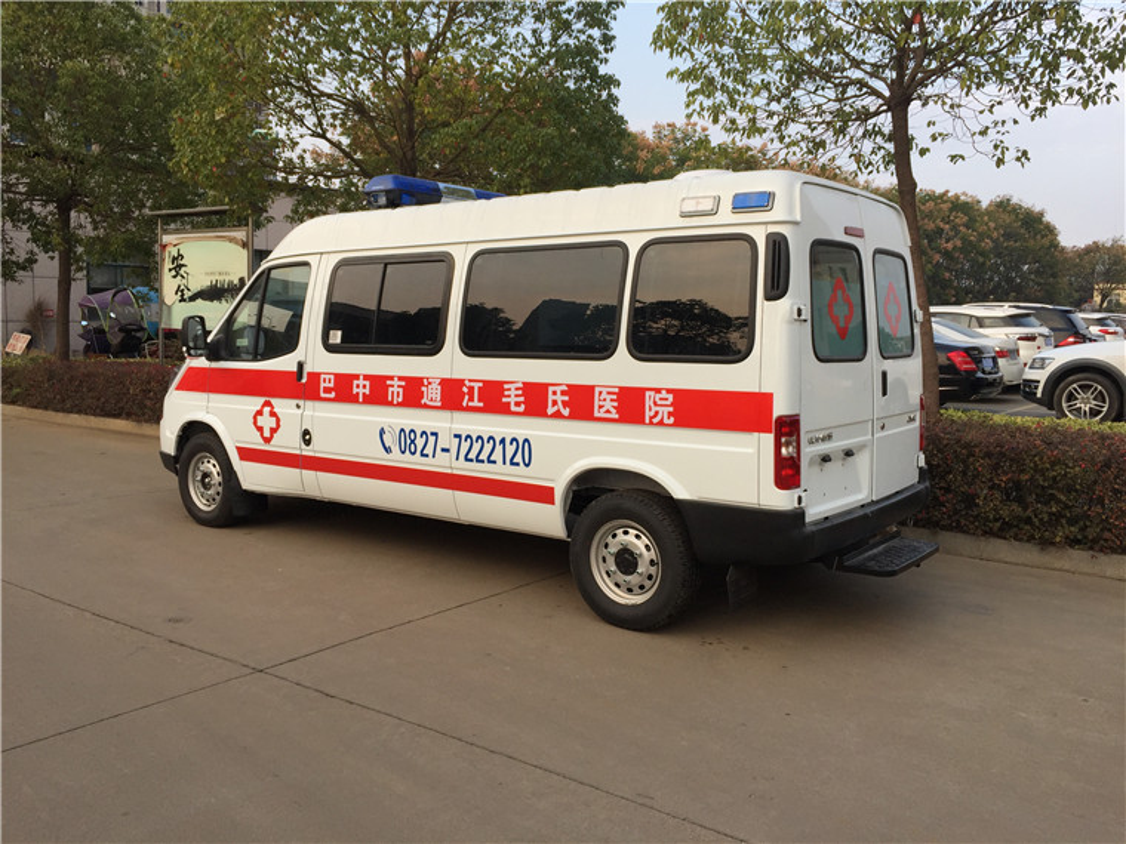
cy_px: 422
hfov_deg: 61.7
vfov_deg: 48.2
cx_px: 563
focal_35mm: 29
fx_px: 943
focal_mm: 4.15
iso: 32
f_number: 2.2
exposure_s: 1/380
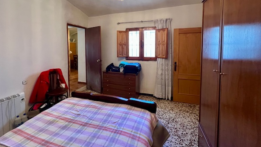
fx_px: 104
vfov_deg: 69.1
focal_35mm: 15
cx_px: 125
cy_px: 53
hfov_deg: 102.9
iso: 400
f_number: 1.8
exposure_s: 1/50
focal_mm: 1.57
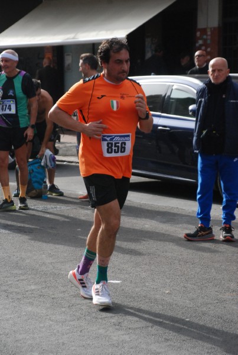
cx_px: 119
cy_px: 178
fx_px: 1184
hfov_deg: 11.5
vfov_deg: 17.0
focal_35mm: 120
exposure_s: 1/1250
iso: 1000
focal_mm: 80
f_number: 5.6
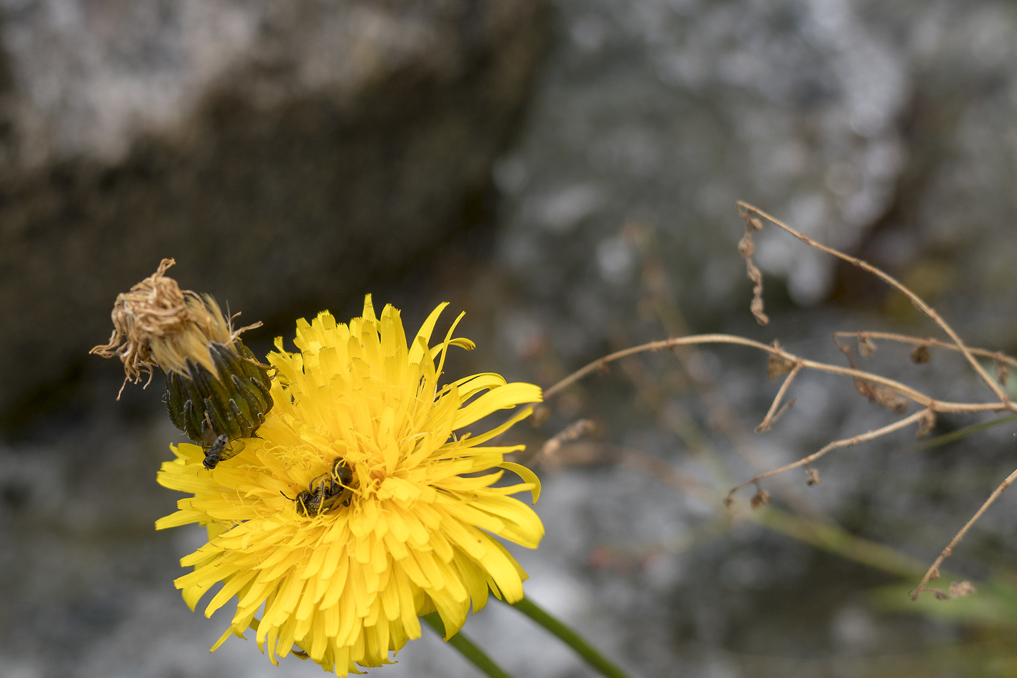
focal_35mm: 56
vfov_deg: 24.1
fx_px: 1582
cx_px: 252
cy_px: 414
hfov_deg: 34.9
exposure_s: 1/400
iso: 320
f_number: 4
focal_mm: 24
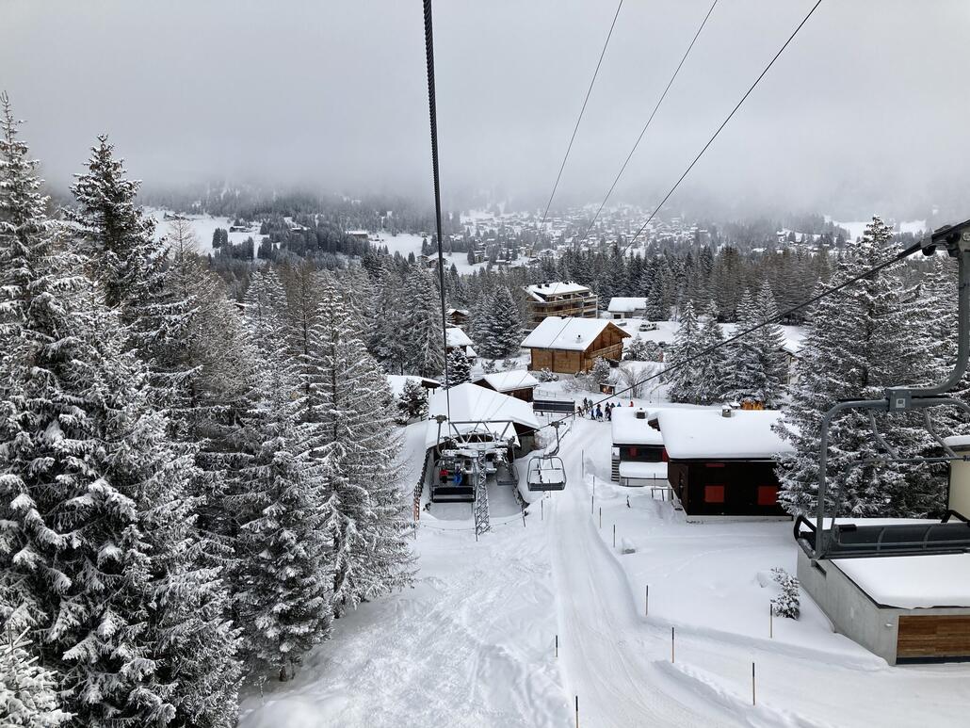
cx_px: 485
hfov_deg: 63.4
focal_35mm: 28
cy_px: 364
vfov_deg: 49.8
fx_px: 785
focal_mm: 3.99
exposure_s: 1/1656
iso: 20
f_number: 1.8
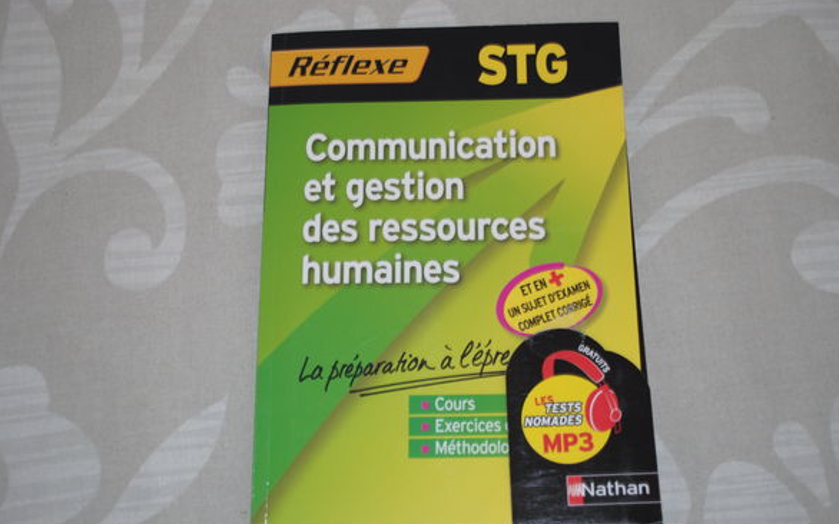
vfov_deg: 27.4
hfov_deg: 42.7
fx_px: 1074
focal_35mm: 47
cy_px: 282
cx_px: 427
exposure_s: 1/2
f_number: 4.5
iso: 200
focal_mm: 30
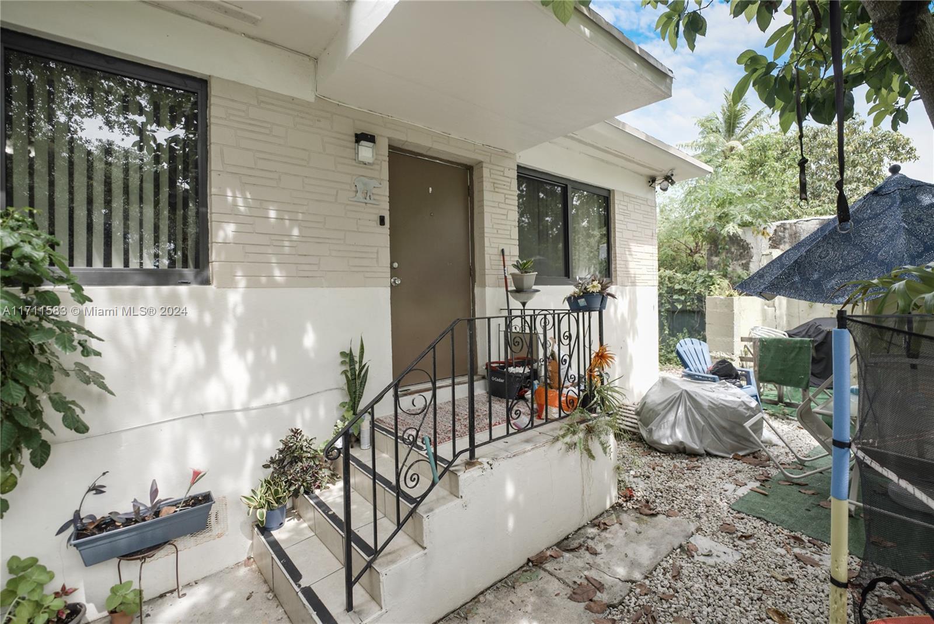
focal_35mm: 14
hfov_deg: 104.2
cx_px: 467
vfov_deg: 81.3
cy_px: 312
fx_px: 363
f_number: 2.8
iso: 125
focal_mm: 14
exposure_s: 1/200
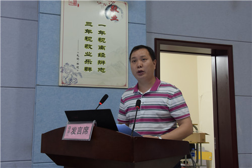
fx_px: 283
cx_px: 126
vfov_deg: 33.0
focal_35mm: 40
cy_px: 84
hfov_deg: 47.9
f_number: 5.6
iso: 640
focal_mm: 27
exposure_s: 1/10
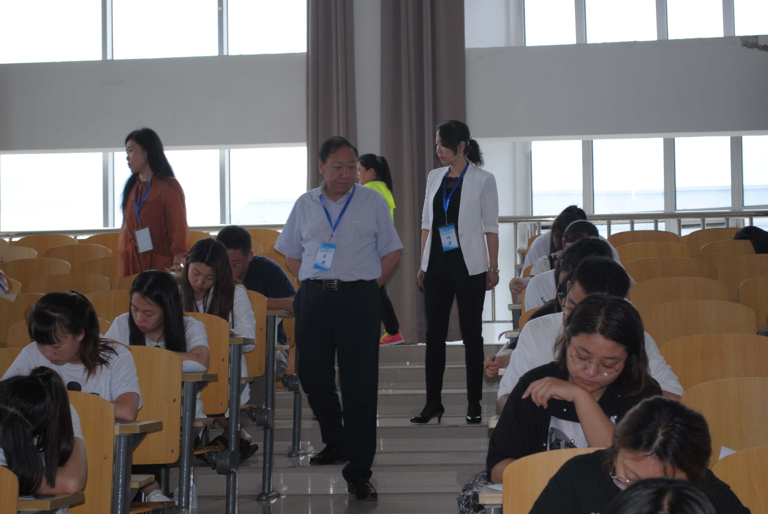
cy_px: 257
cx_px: 384
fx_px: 1538
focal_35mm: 72
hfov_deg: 28.0
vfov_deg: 19.0
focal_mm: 48
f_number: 5.6
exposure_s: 1/60
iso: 200
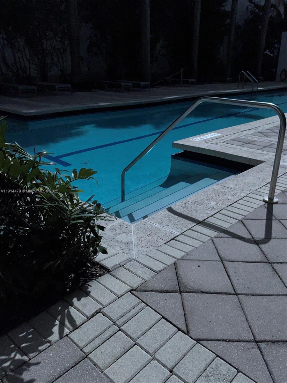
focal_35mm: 29
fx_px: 321
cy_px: 192
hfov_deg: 48.2
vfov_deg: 61.7
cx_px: 144
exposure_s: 1/41667
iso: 16
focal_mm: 3
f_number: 1.8
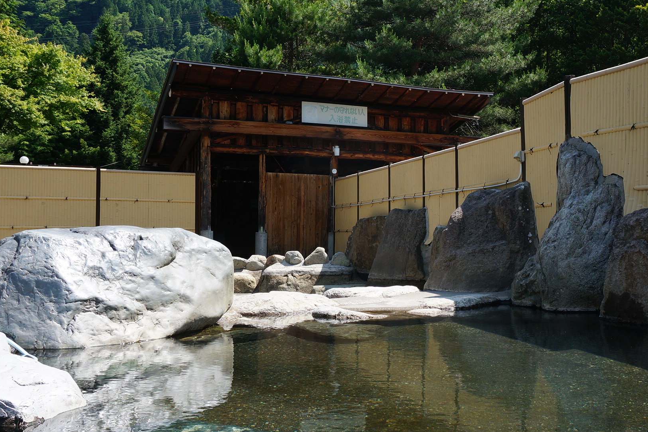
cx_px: 411
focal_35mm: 43
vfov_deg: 31.3
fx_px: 769
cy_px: 214
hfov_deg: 45.2
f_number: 11
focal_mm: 19
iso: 100
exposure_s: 1/80
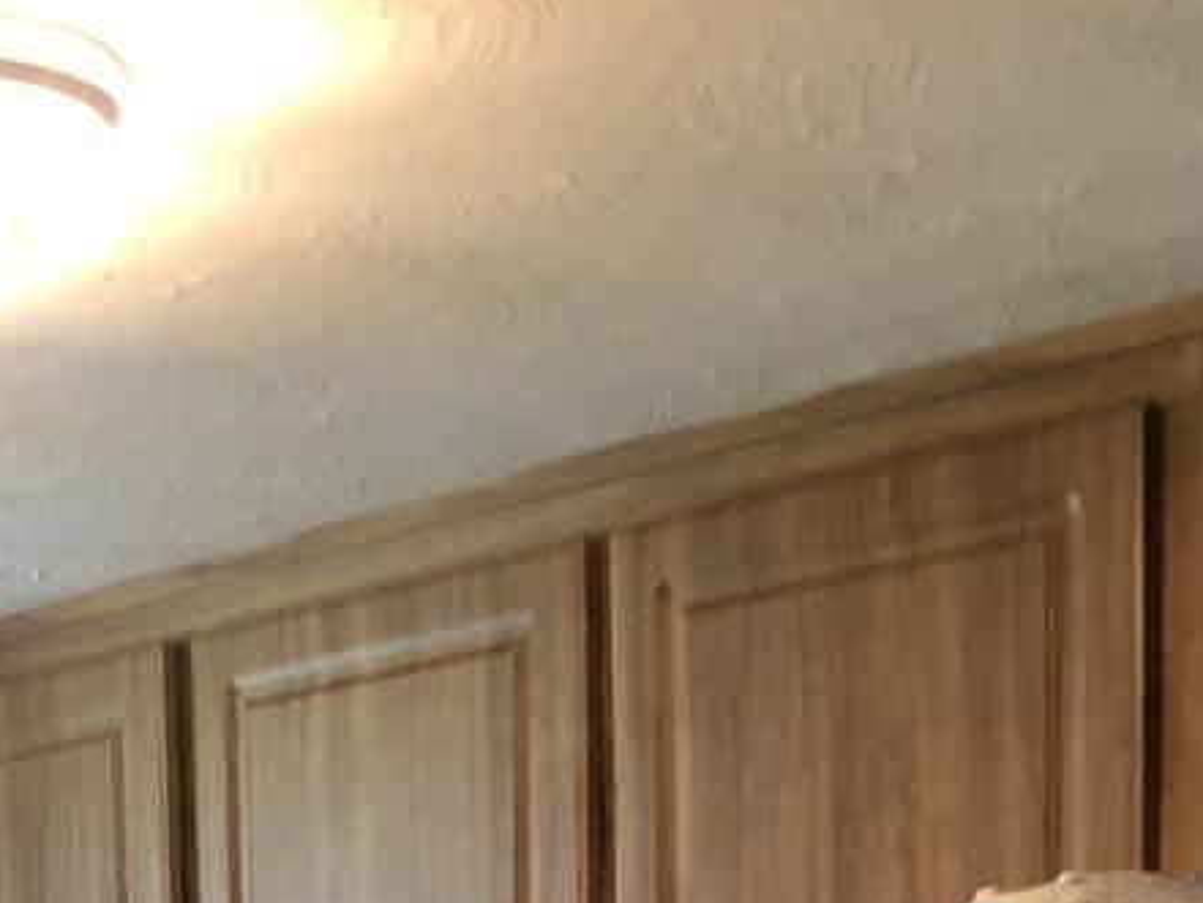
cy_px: 2027
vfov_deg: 10.2
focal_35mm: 130
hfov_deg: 14.8
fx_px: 4519
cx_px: -136
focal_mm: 3.99
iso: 40
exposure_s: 1/15
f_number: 1.8
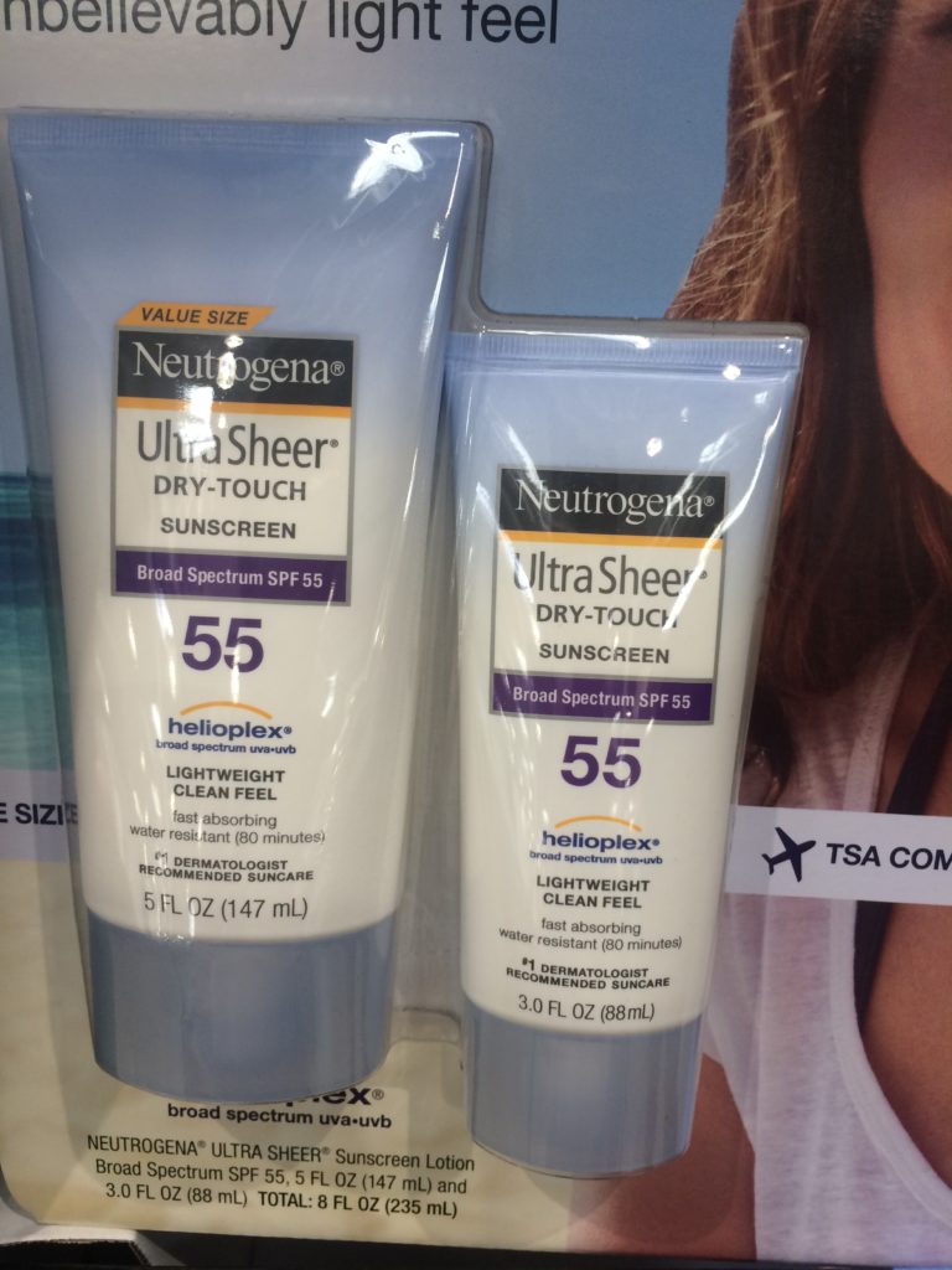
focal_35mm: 29
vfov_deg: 61.7
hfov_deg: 48.2
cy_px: 635
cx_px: 476
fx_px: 1063
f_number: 2.2
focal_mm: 4.15
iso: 32
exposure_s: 1/30
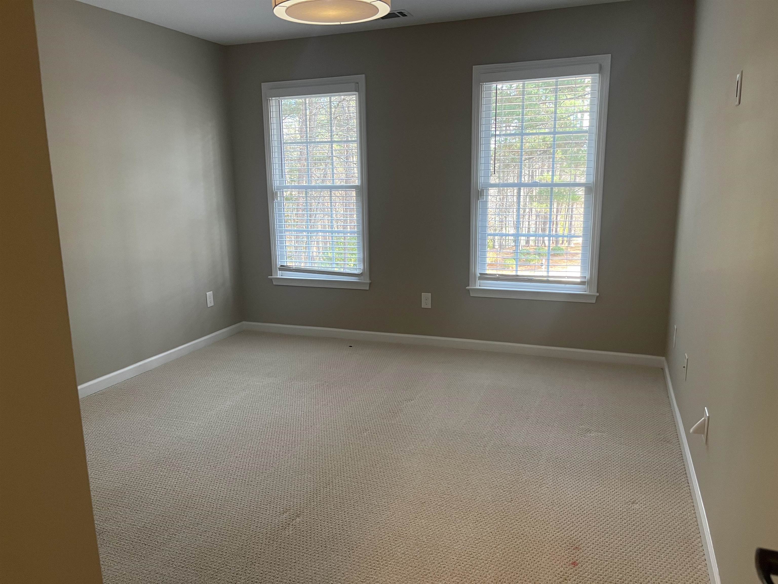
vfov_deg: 53.1
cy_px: 292
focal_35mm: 26
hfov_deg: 67.3
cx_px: 389
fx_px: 584
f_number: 1.6
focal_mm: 5.1
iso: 80
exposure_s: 1/60
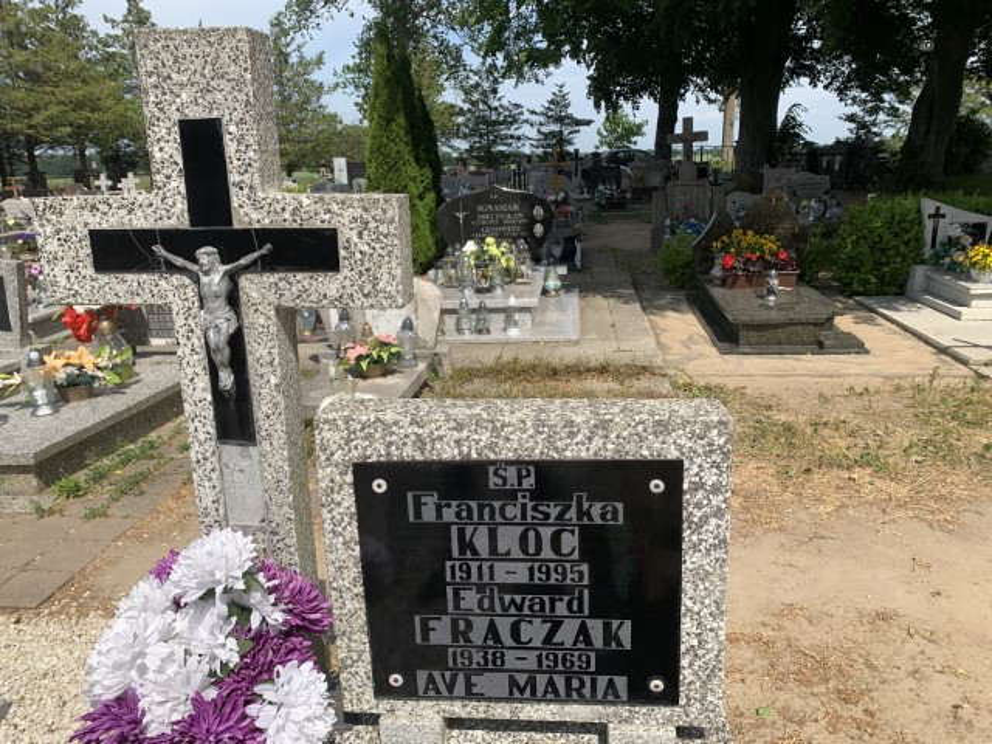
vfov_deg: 53.1
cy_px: 372
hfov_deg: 67.3
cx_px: 496
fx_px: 745
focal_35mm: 26
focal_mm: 4.25
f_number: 1.8
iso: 25
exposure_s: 1/2611
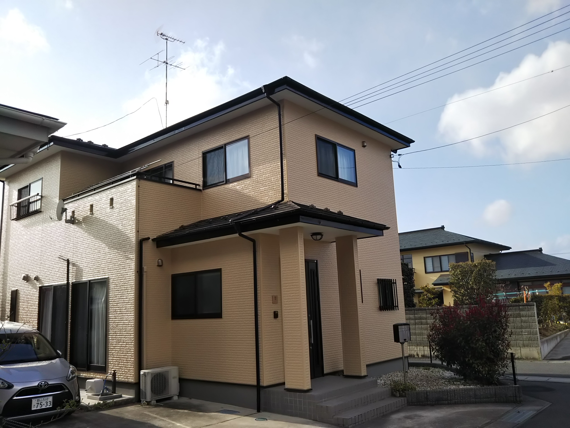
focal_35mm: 30
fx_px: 494
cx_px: 285
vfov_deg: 46.8
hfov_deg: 60.0
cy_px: 214
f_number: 2.2
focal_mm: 4
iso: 20
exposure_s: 1/889
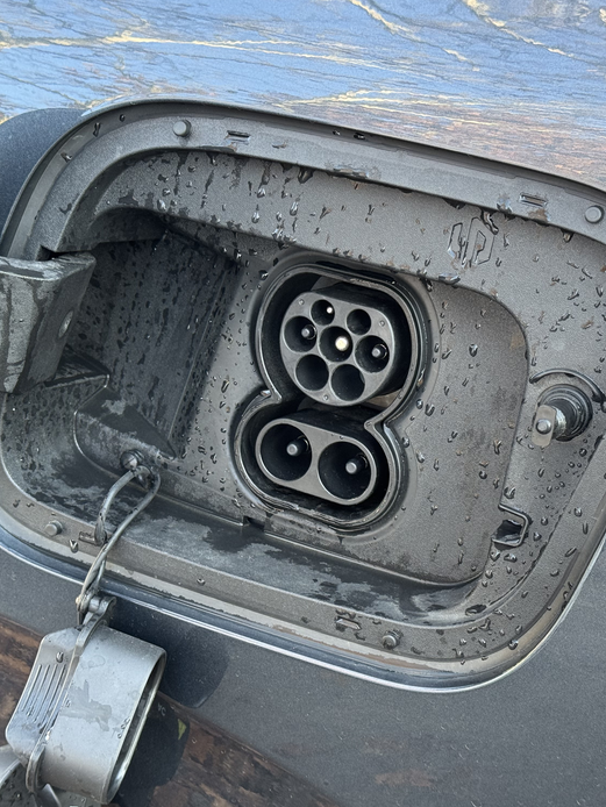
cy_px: 404
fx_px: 1516
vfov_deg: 29.8
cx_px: 291
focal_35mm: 65
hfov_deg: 22.6
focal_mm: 6.76
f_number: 1.78
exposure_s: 1/72
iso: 100
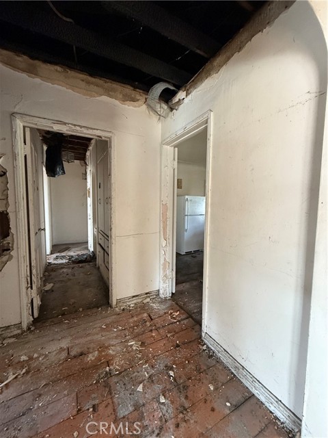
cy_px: 219
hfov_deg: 85.7
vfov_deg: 102.1
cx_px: 164
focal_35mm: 14
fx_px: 177
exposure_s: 1/60
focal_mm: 2.22
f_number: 2.2
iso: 500
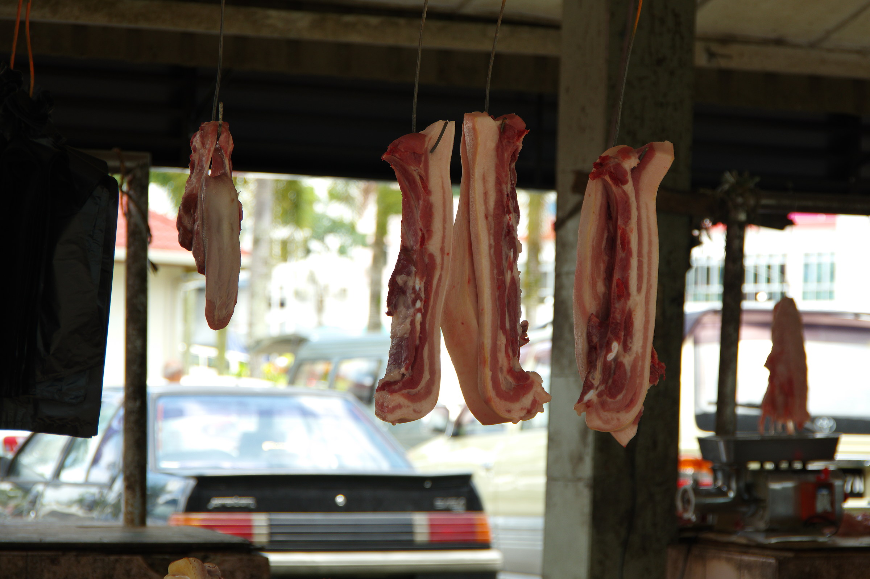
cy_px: 290
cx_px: 435
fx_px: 2464
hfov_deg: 20.0
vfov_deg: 13.4
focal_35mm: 102
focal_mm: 68
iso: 200
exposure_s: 1/100
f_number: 4.5
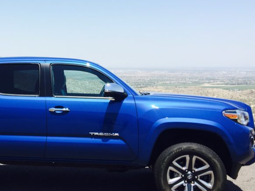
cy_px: 68
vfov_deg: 28.4
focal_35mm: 51
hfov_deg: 36.2
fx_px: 376
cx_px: 49
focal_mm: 4.15
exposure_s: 1/1883
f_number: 2.2
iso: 32
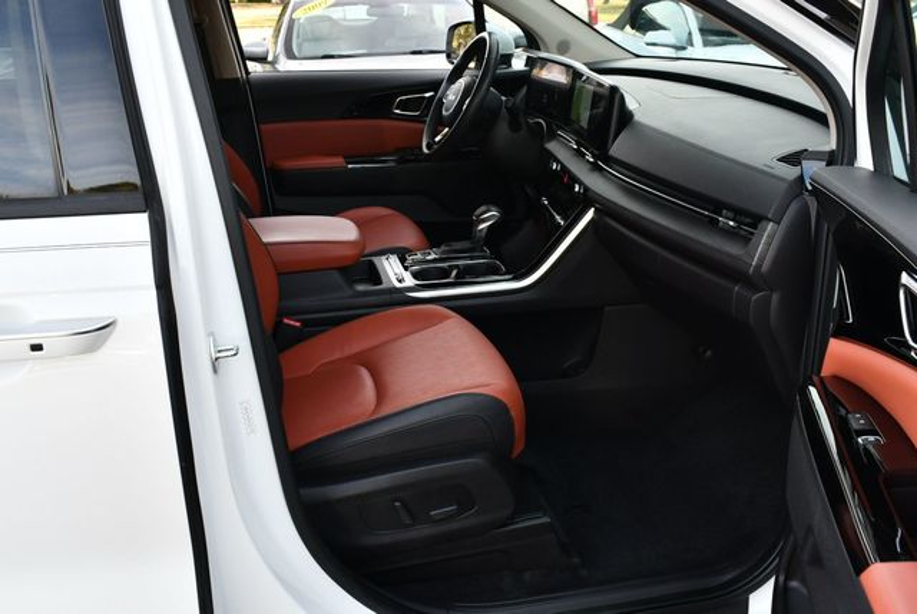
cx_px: 458
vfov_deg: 36.9
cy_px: 307
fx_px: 918
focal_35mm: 36
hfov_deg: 53.1
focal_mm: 18
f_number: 5.6
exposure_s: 1/250
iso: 360
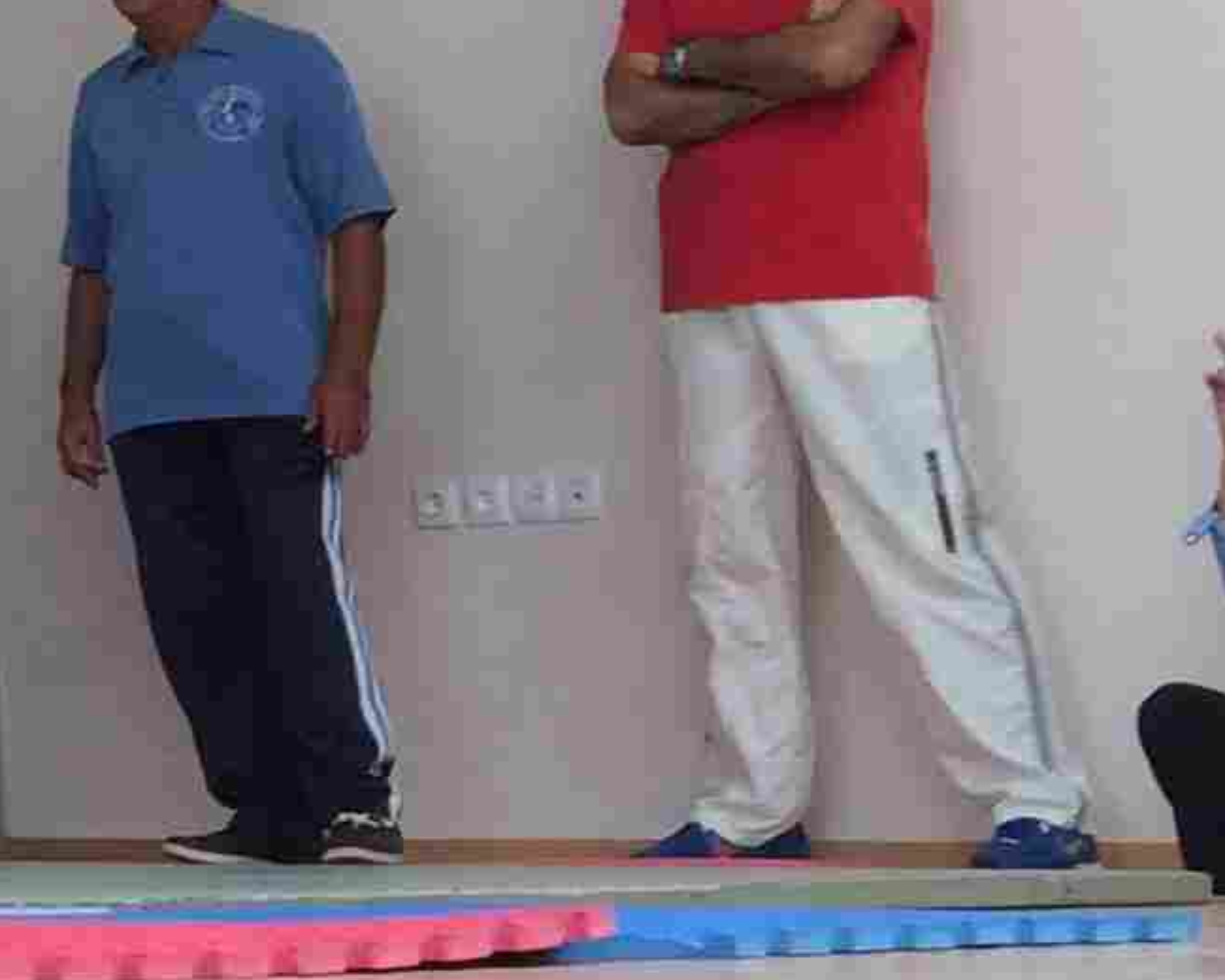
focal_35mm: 147
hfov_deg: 11.3
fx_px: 5330
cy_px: -143
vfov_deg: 10.4
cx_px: -1572
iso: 40
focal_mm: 4.12
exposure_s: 1/60
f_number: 2.2
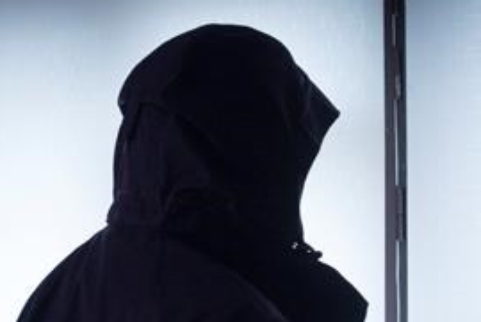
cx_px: 205
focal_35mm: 65
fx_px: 870
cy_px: 230
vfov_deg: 20.9
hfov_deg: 30.9
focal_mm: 10
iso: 180
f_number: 3.5
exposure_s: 1/60
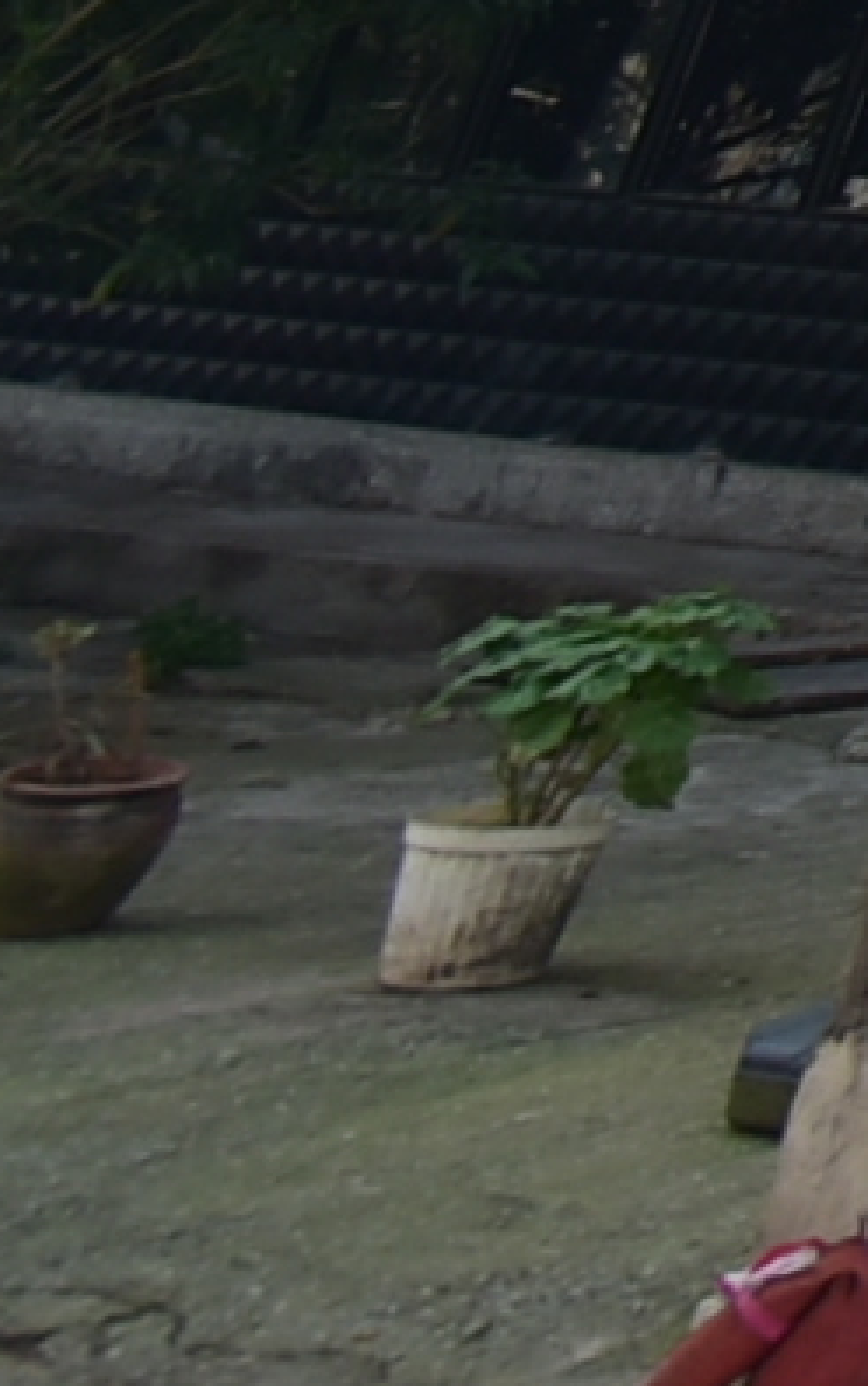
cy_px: -1950
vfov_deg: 12.4
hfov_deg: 5.5
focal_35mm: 133
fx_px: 5024
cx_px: 4932
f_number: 5.6
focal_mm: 11.5
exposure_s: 1/125
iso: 100
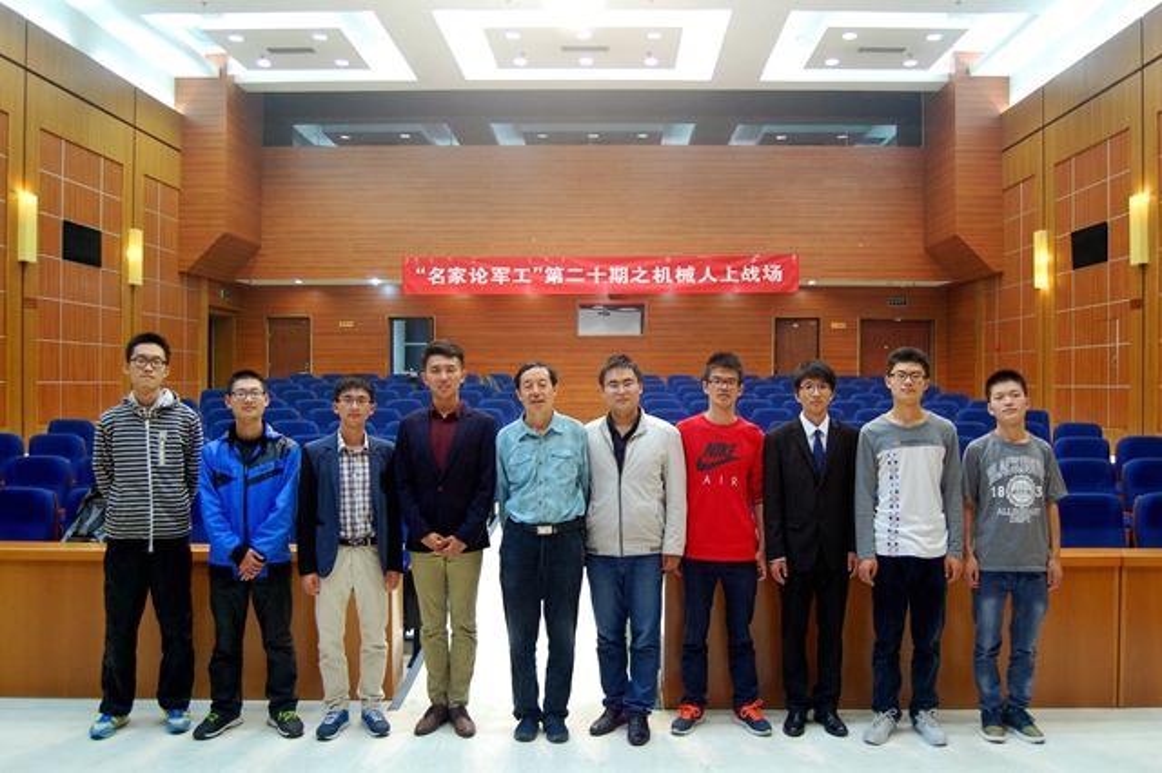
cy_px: 386
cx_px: 581
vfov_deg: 39.9
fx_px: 1065
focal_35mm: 33
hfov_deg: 57.2
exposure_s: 1/20
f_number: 3.8
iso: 800
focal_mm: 22
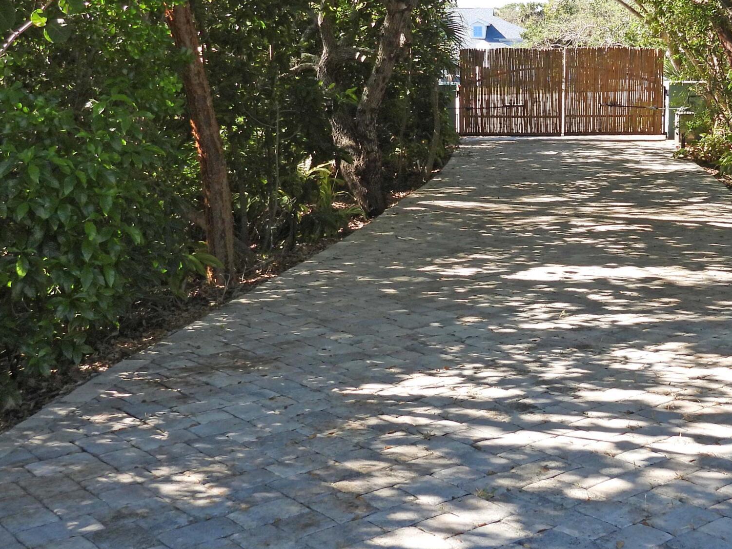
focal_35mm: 48
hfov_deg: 38.9
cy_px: 180
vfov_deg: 30.0
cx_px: 521
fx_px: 1015
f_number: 2.8
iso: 100
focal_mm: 4.3
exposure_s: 1/320
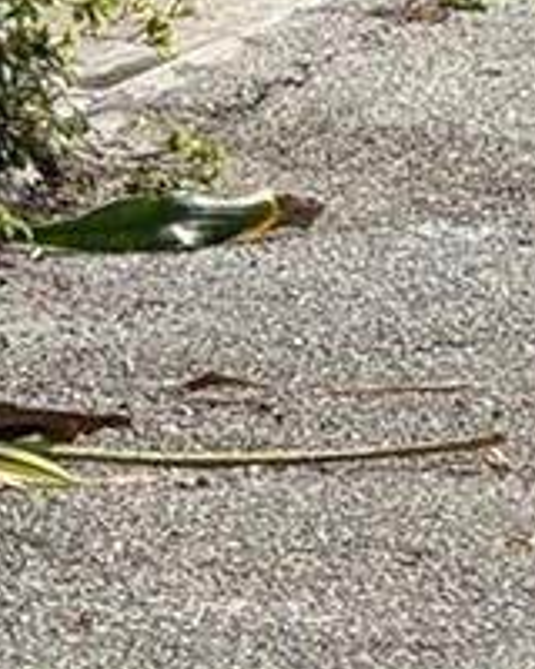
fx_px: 17833
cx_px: 799
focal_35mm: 901
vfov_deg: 2.1
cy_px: -33
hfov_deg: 1.7
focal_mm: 15.66
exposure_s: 1/1167
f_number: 2.8
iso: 50
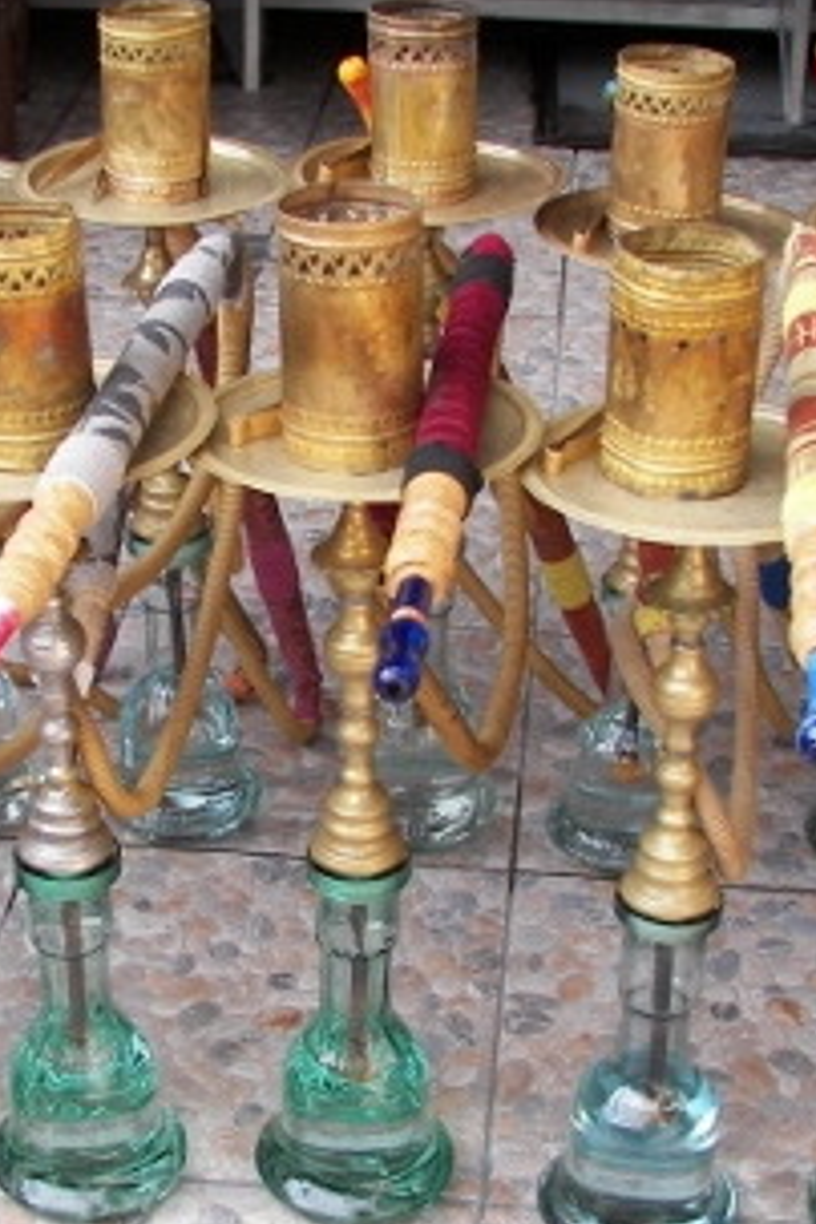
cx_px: 254
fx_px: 2312
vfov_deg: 29.7
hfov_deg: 19.9
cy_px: 616
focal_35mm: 68
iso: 50
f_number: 2.8
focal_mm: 6
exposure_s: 1/160
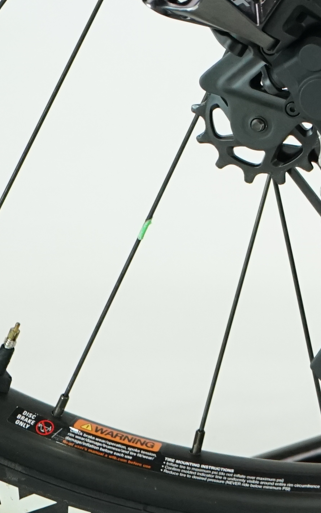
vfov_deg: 9.6
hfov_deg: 5.7
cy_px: -154
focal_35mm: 215
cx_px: 998
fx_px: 3009
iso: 1600
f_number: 5.6
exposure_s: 1/200
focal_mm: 50
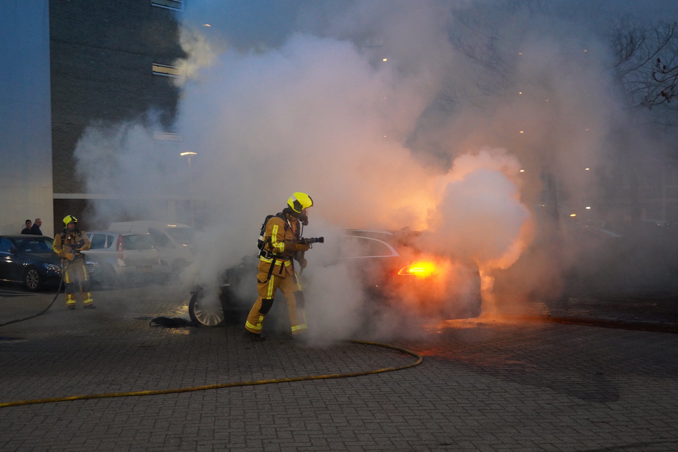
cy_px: 226
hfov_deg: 42.7
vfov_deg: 29.2
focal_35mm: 46
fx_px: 866
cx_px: 339
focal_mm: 46
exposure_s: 1/60
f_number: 4.5
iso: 6400
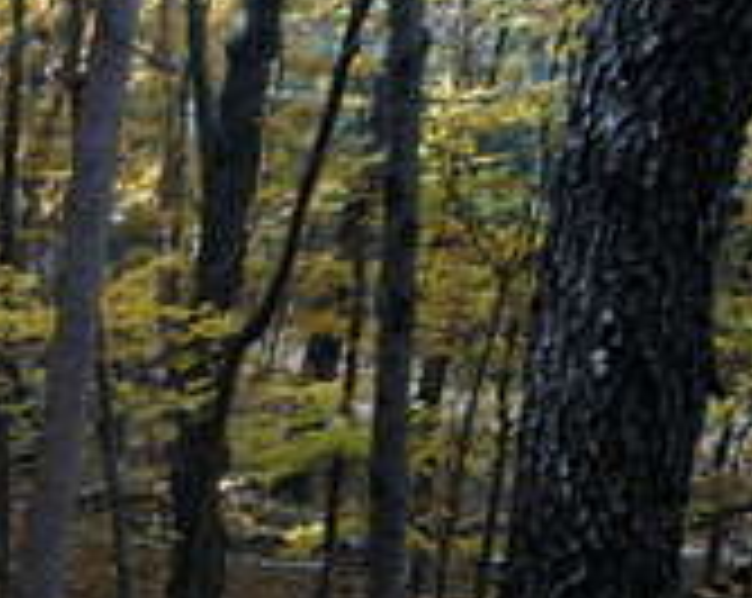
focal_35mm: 108
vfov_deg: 14.2
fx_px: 2399
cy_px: 452
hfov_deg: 13.7
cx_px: -964
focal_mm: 16
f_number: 4
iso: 250
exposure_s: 1/160
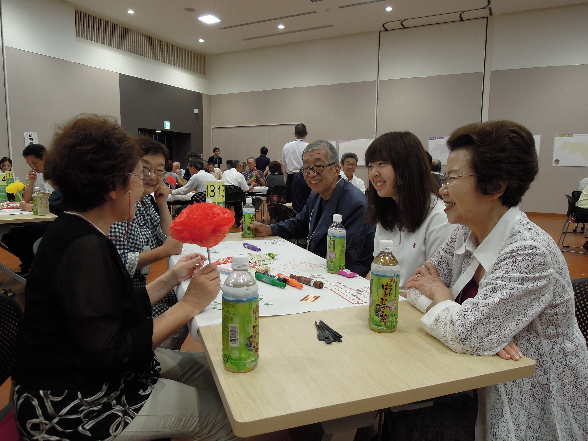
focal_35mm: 24
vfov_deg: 56.8
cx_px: 294
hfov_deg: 71.6
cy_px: 220
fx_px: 408
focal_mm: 4.3
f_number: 2.8
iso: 160
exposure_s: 1/60
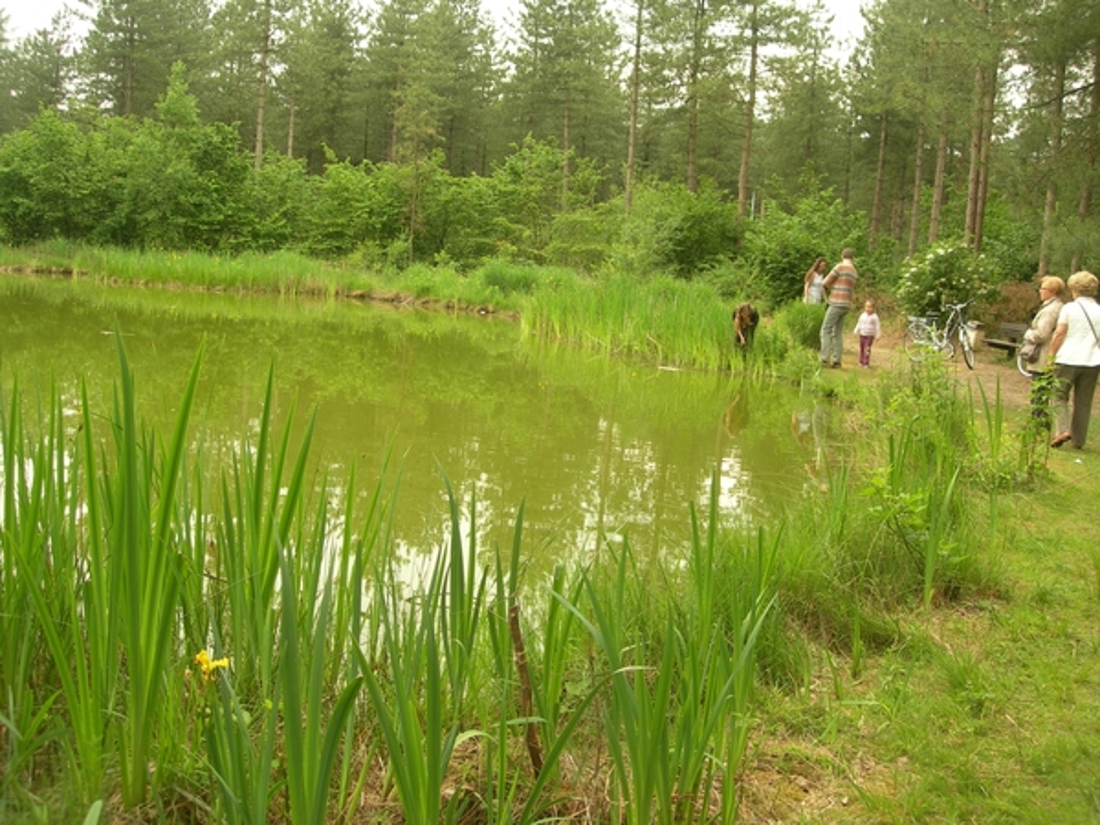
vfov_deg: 37.7
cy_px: 412
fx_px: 1208
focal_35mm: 38
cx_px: 550
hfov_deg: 49.0
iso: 50
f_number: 2.8
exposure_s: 1/177
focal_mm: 7.8
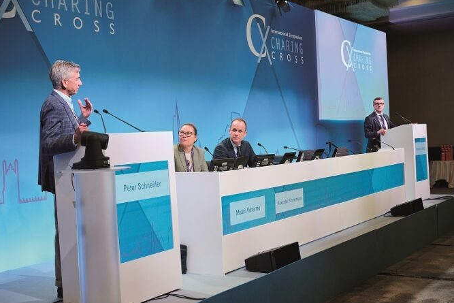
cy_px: 152
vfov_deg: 28.1
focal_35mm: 48
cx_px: 230
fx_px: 605
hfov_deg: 41.1
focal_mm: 47
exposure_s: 1/125
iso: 2000
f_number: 5.6
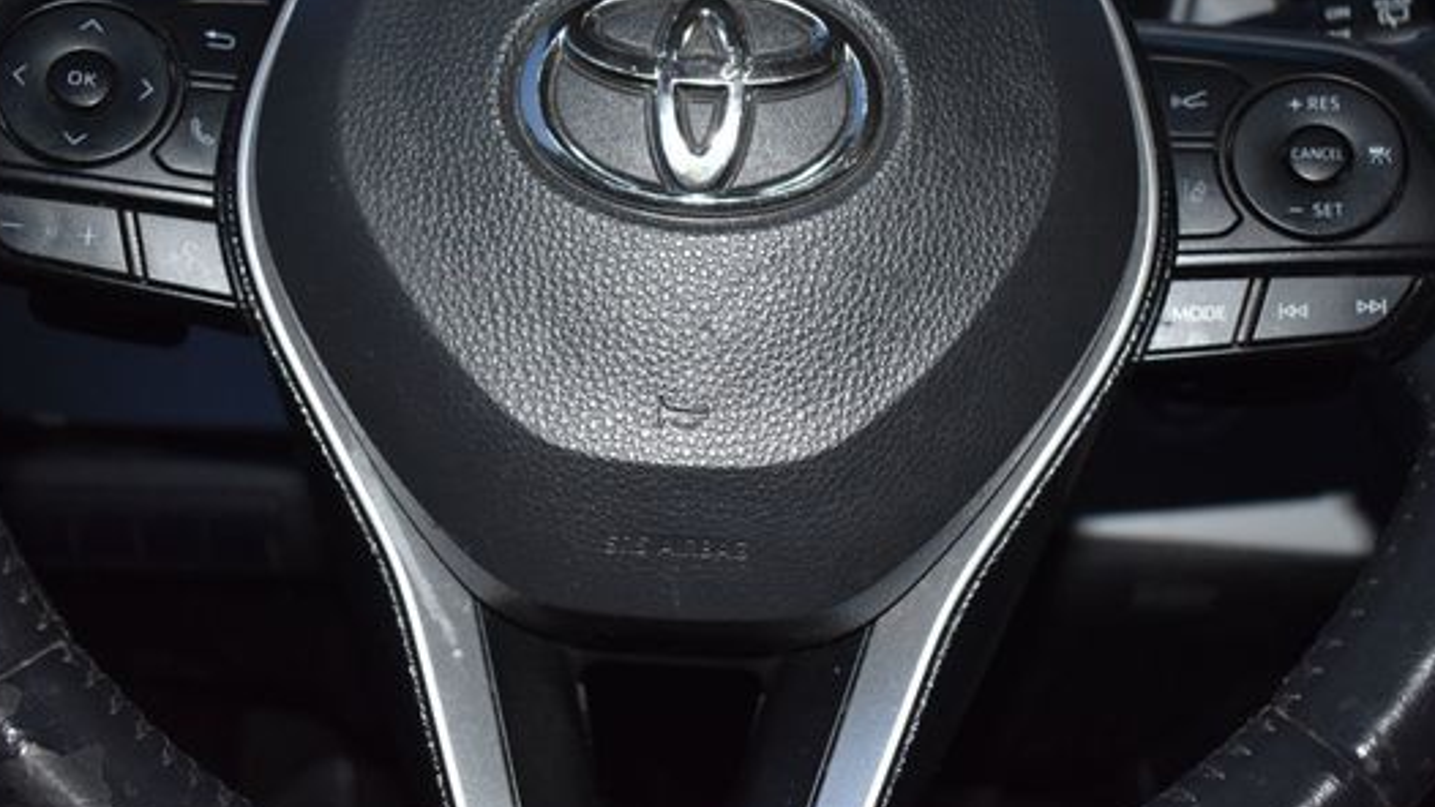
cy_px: 335
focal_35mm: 42
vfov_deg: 28.3
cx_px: 745
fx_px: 1598
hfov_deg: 48.3
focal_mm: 22
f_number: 3.8
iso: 1100
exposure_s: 1/60
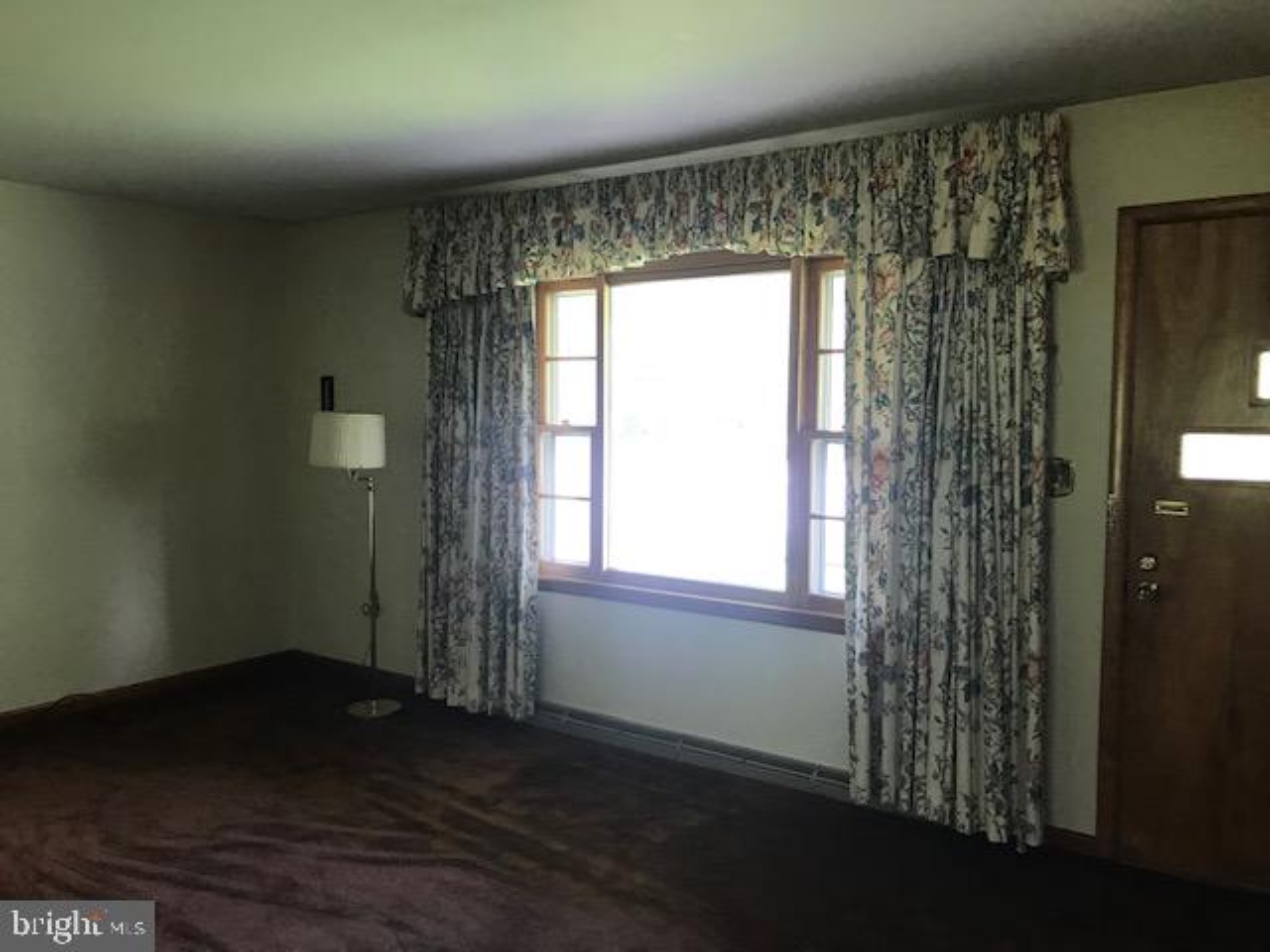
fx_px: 1027
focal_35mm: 28
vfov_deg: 49.7
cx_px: 635
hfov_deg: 63.4
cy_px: 476
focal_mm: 3.99
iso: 32
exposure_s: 1/30
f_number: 1.8
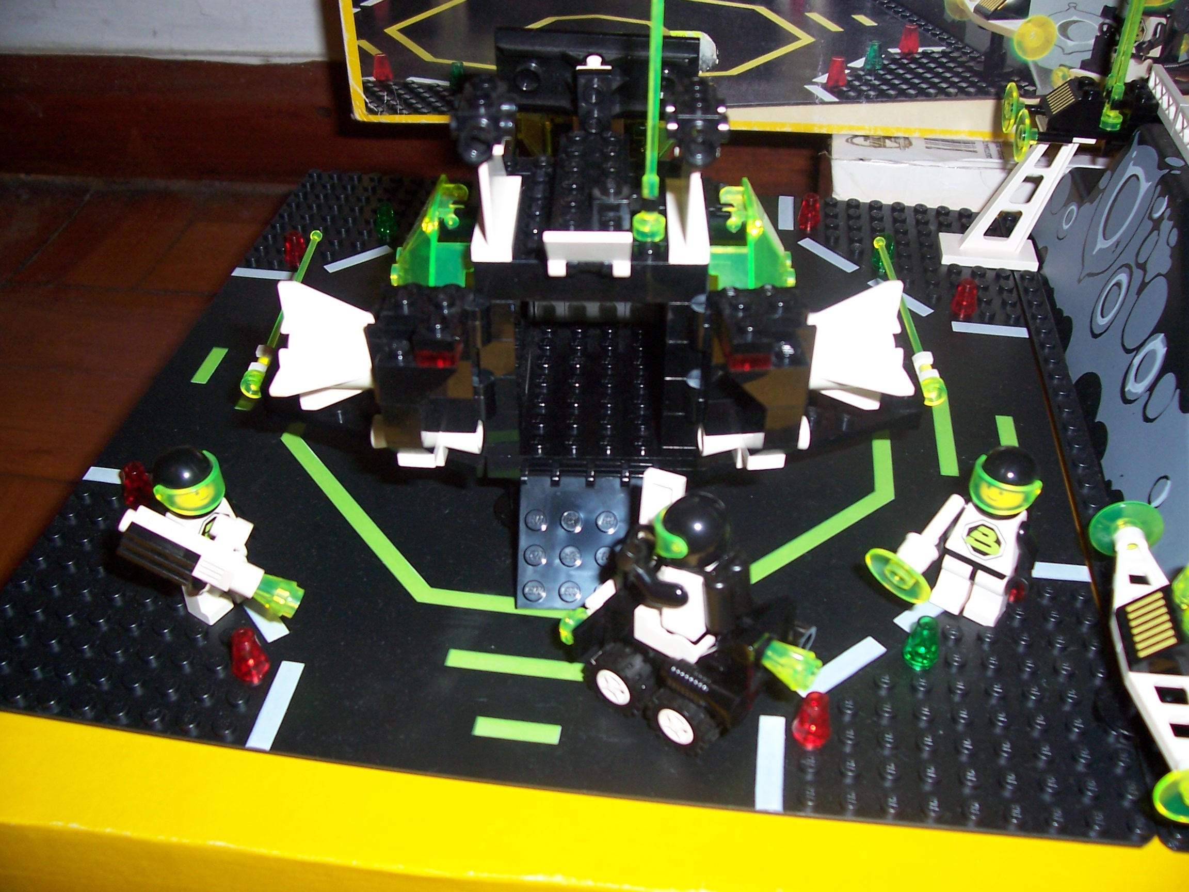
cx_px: 594
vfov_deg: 41.8
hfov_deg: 54.0
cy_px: 446
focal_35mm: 34
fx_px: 1168
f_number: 2.7
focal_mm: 5.6
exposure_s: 1/60
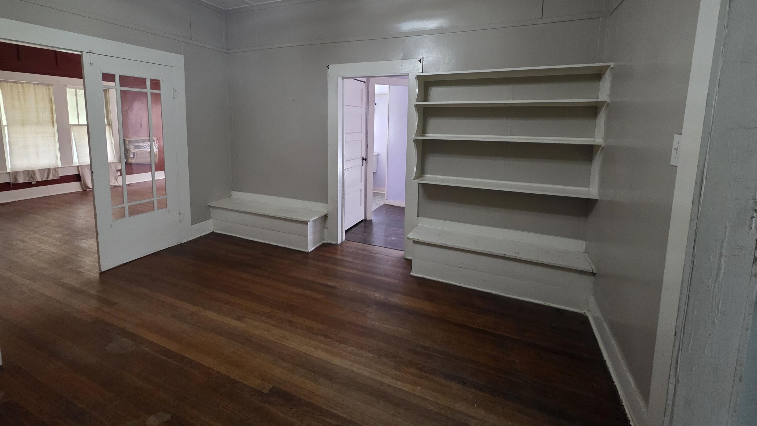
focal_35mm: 15
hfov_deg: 103.0
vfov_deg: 69.4
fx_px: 301
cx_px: 368
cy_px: 160
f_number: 1.9
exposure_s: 1/60
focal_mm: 2.2
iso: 800
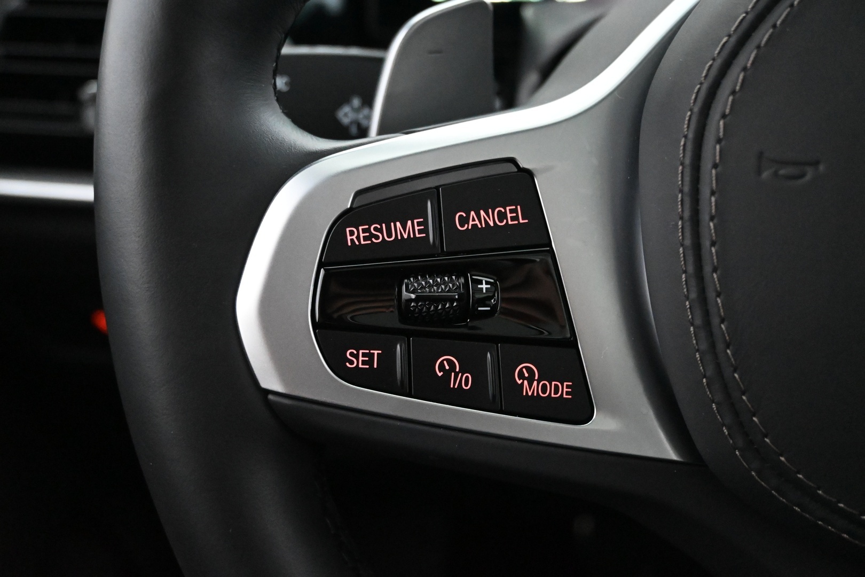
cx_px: 432
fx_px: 955
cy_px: 288
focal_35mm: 40
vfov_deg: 33.6
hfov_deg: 48.7
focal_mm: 26.5
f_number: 4.5
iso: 8000
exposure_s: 1/40
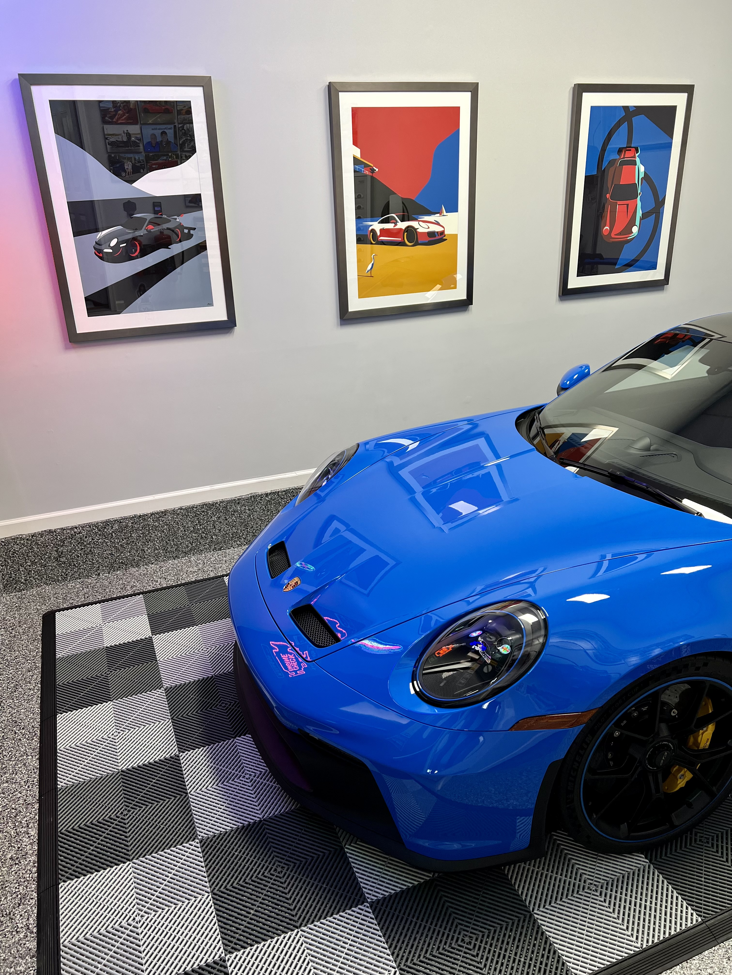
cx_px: 366
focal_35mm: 26
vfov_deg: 67.3
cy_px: 488
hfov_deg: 53.1
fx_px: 733
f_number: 1.5
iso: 80
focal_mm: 5.7
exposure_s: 1/60
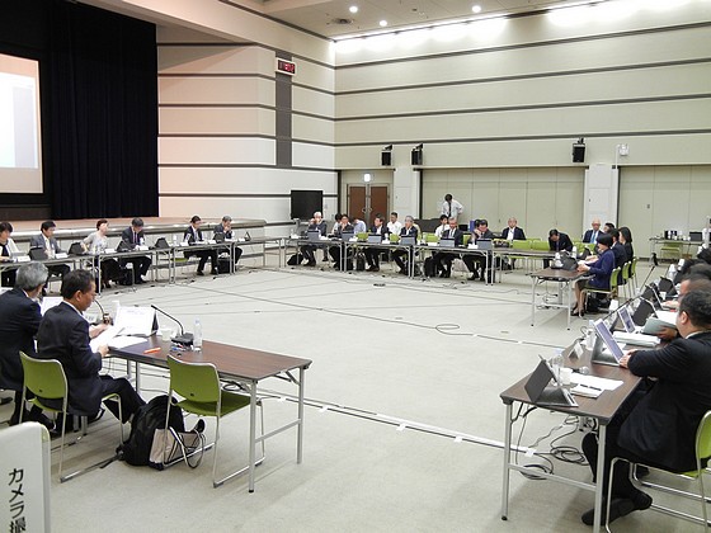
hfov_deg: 60.0
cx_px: 356
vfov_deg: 46.8
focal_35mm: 30
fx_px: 616
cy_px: 266
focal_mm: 5.4
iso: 400
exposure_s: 1/10.3
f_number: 3.5
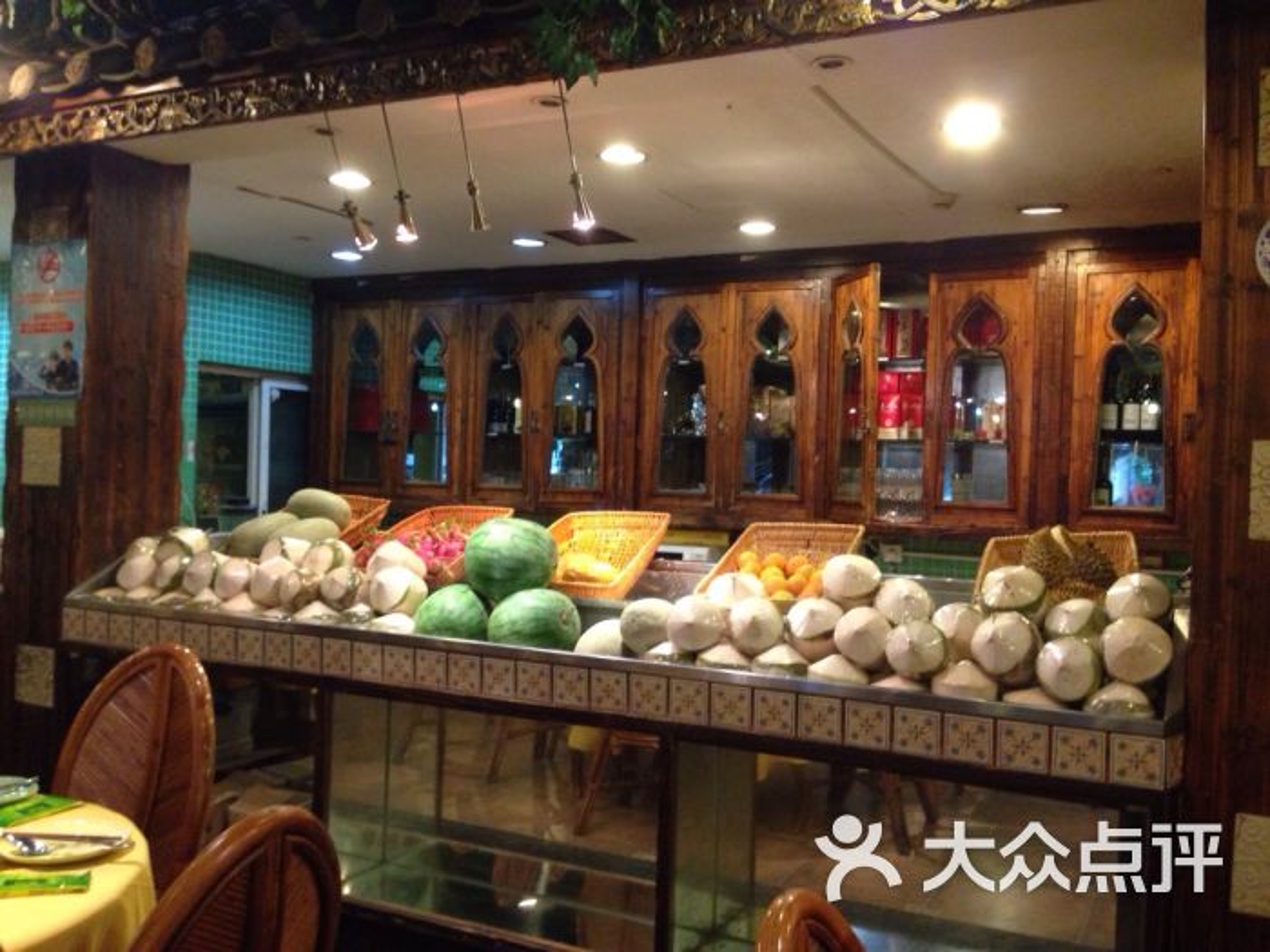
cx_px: 635
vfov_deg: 42.9
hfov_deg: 55.4
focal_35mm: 33
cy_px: 476
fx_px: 1211
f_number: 2.4
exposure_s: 1/20
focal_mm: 4.12
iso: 320
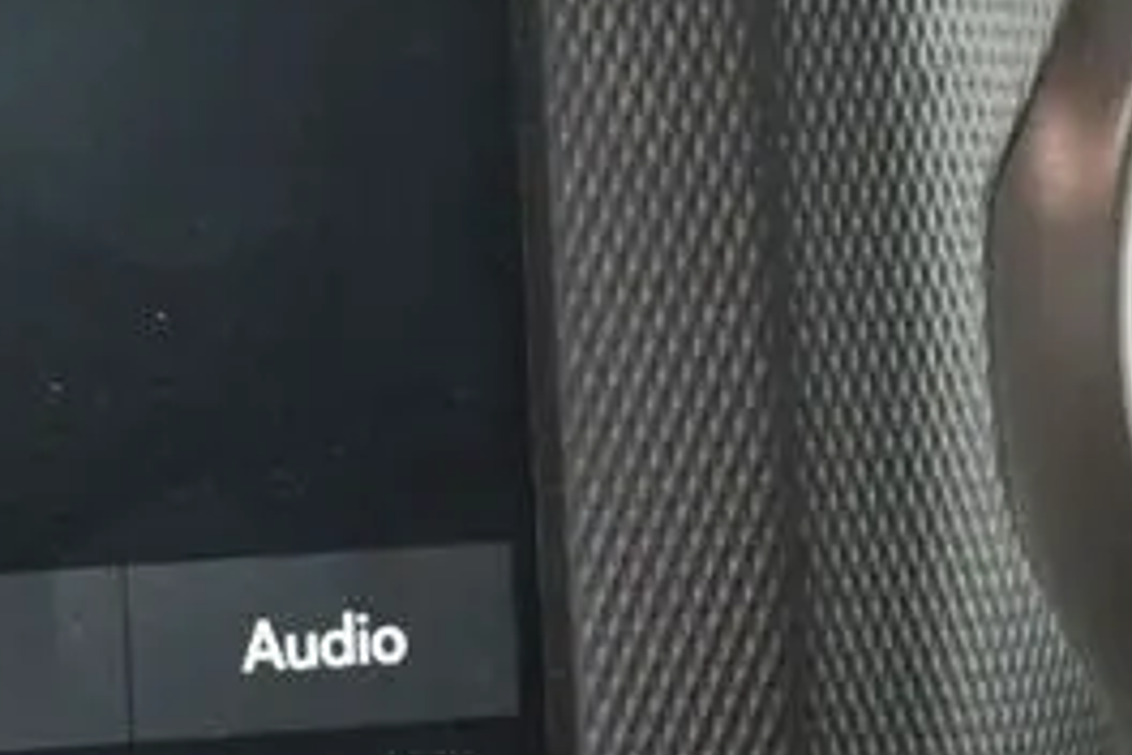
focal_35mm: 134
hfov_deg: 14.5
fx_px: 4211
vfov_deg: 10.2
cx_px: -412
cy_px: 534
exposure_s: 1/125
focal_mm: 23
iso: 3200
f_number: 4.2
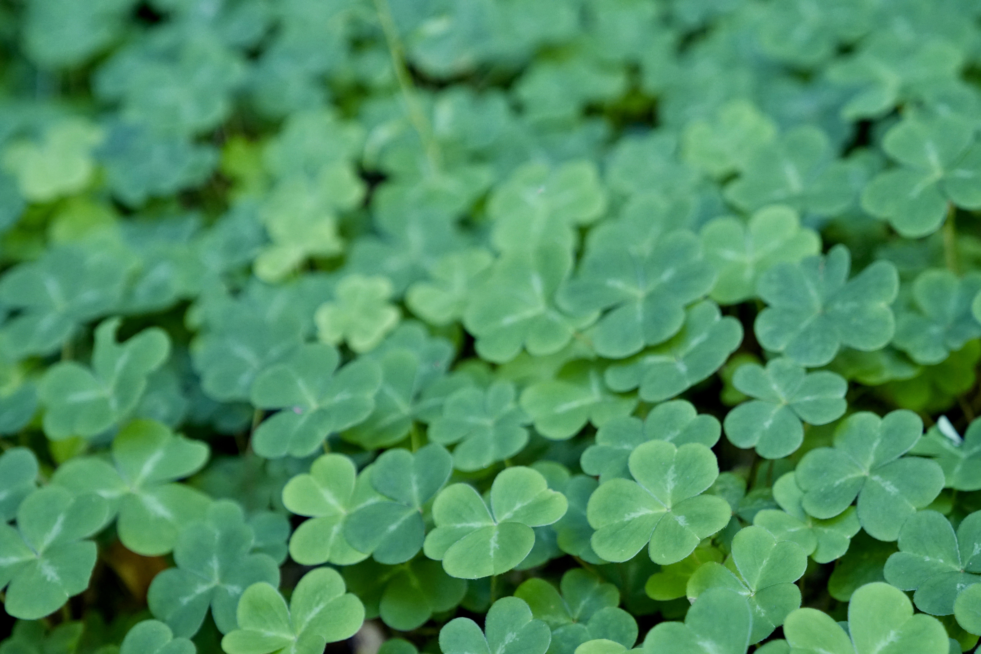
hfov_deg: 19.5
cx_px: 490
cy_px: 327
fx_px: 2861
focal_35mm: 105
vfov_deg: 13.0
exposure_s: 1/160
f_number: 2.8
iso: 2000
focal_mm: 70
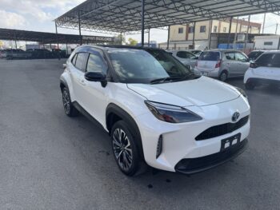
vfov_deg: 56.9
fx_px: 194
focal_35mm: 24
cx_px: 140
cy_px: 105
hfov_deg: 71.6
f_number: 1.78
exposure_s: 1/2415
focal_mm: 6.76
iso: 80
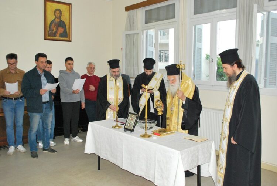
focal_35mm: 33
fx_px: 254
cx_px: 138
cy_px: 93
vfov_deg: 40.1
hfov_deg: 57.1
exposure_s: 1/60
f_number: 5
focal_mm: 22
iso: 800
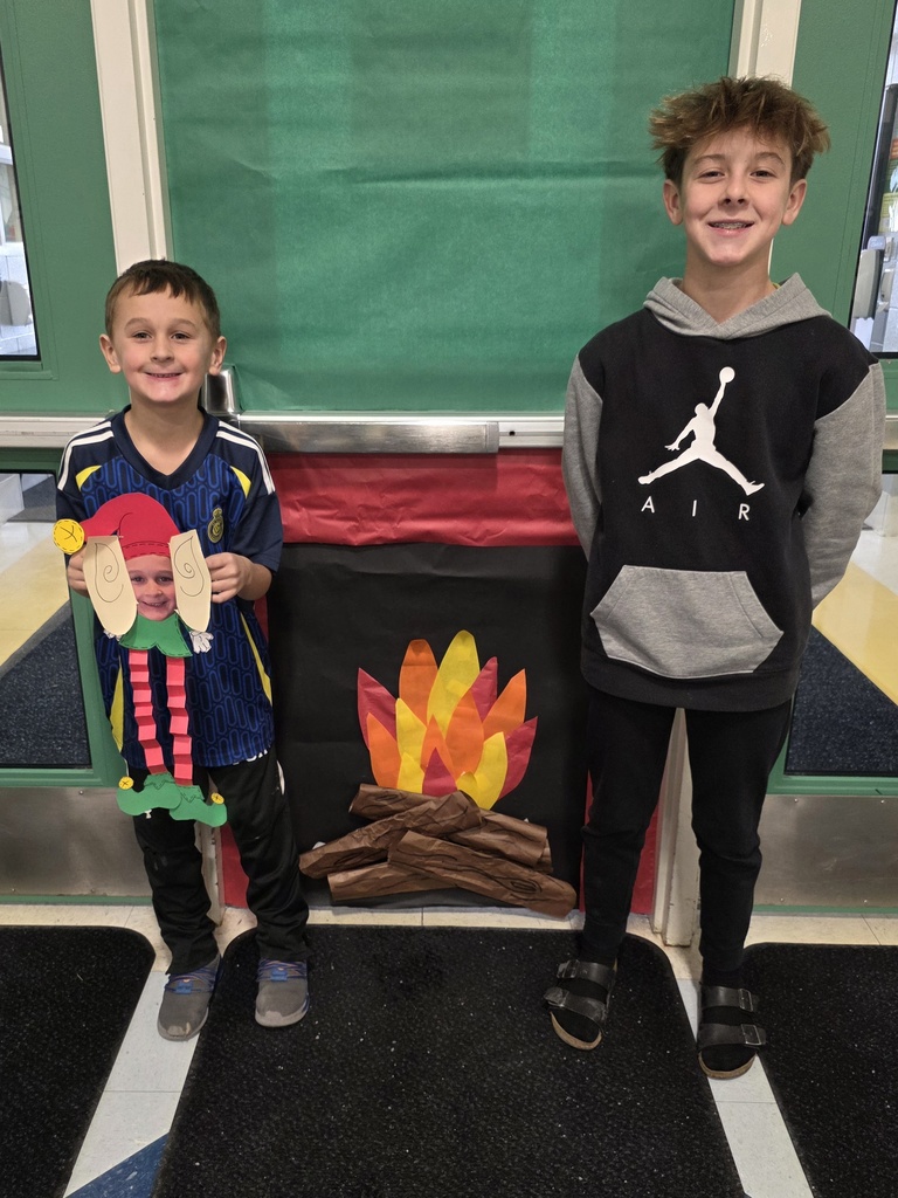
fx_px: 796
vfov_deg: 73.9
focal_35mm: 23
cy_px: 599
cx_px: 449
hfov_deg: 58.9
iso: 320
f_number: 1.7
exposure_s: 1/120
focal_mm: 6.3
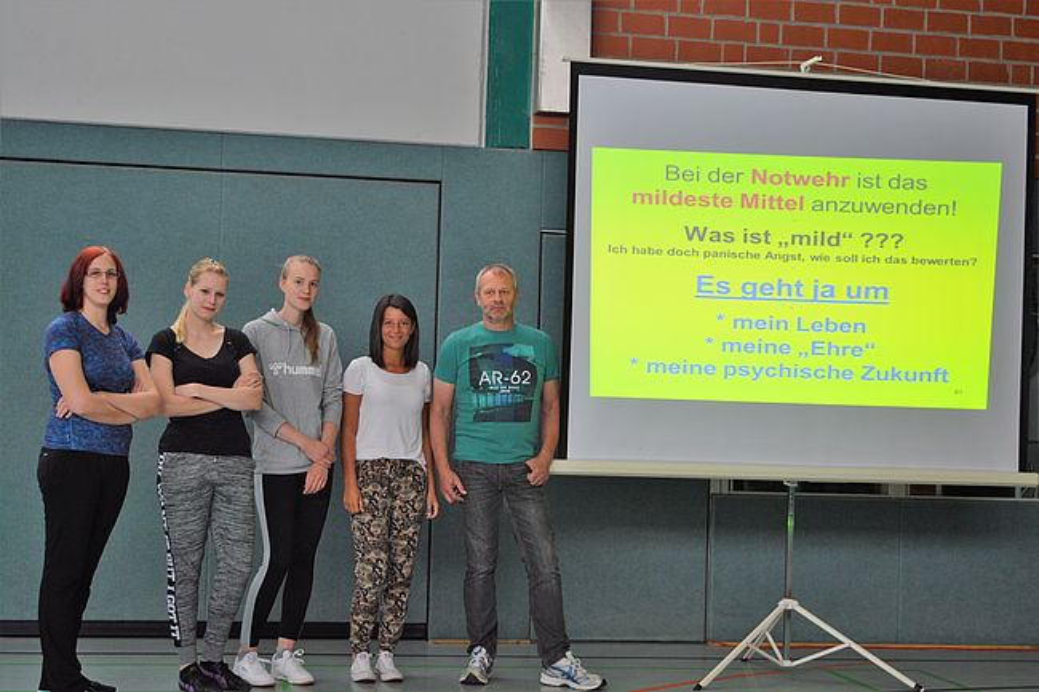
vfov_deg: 22.6
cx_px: 520
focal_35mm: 60
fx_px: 1731
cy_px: 346
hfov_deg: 33.4
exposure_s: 1/25
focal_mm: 40
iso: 400
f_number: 5
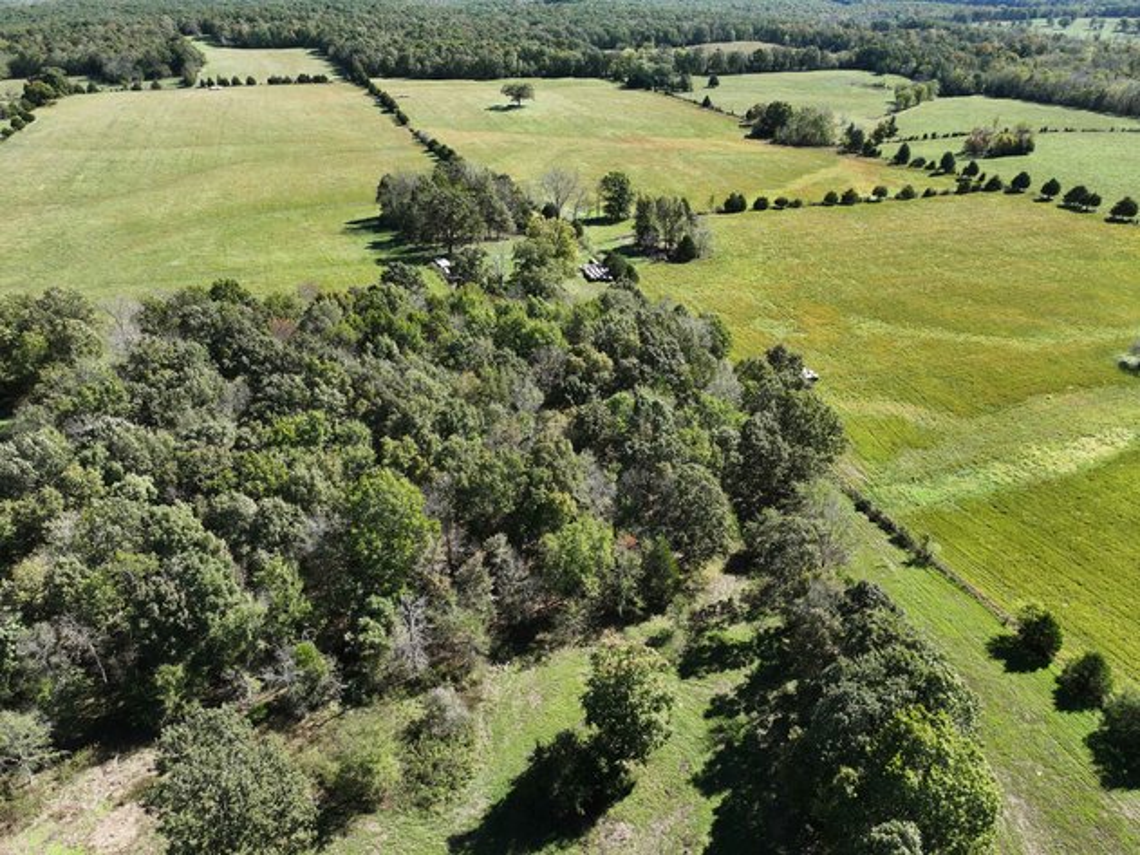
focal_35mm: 24
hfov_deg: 71.6
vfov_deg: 56.8
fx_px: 790
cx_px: 570
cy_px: 428
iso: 110
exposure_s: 1/800
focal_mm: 12.29
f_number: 2.8
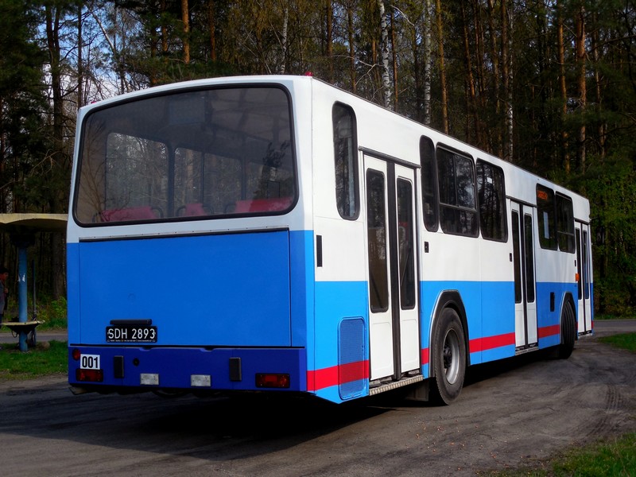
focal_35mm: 48
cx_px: 318
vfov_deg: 30.3
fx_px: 882
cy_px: 238
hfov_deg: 39.7
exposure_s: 1/640
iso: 125
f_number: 4
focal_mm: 8.7
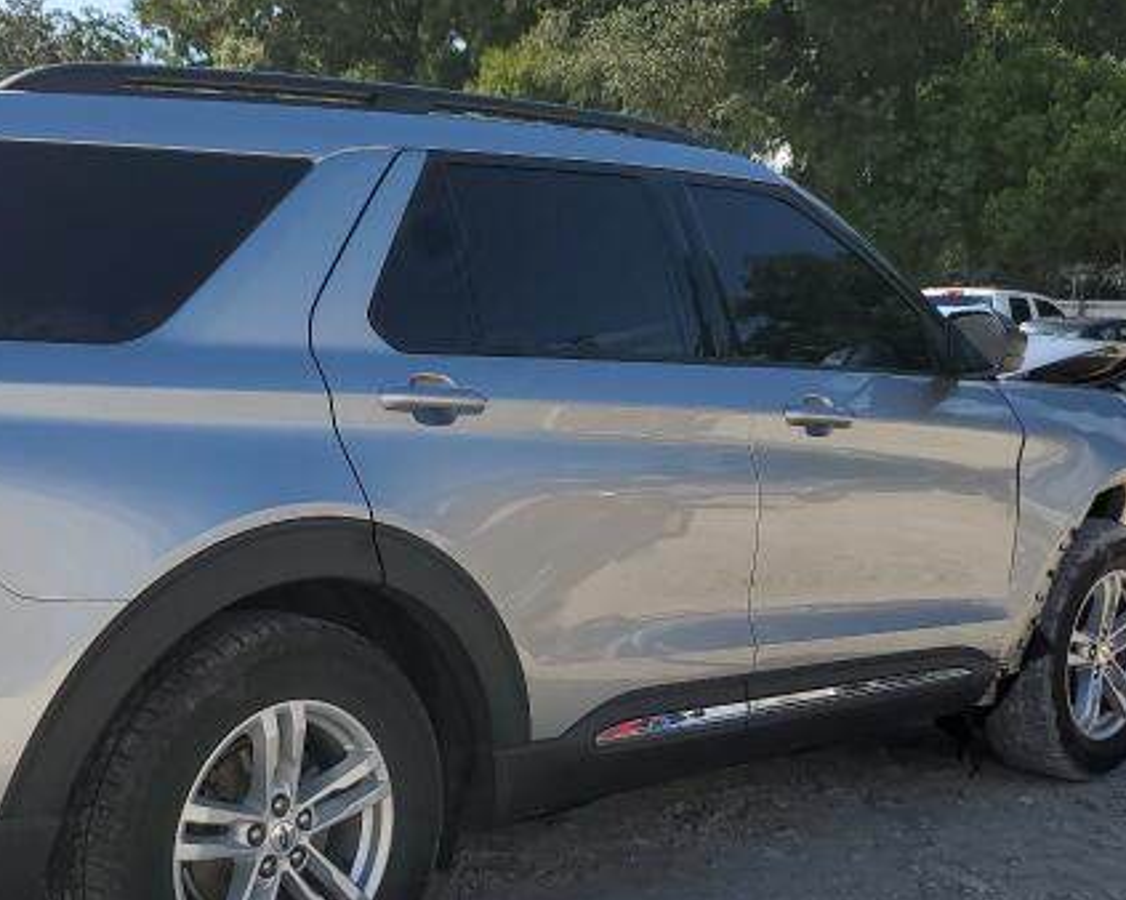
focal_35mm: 48
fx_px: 1599
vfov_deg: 31.3
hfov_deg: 38.1
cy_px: 559
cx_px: 322
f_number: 1.5
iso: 50
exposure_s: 1/3333
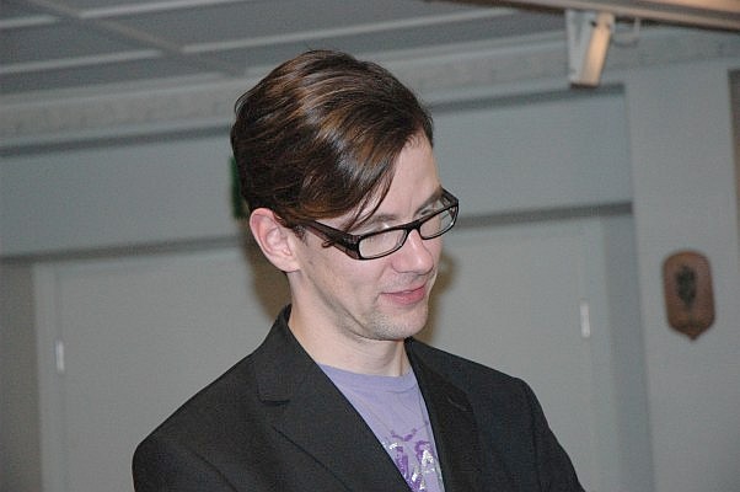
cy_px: 246
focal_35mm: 105
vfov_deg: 13.0
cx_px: 370
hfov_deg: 19.5
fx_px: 2156
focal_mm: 70
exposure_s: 1/60
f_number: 5
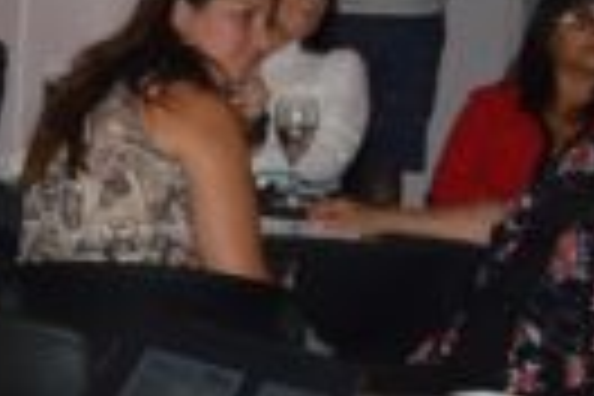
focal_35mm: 157
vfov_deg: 8.7
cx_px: -792
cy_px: 36
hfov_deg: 11.1
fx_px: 2590
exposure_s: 1/60
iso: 800
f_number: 8
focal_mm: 18
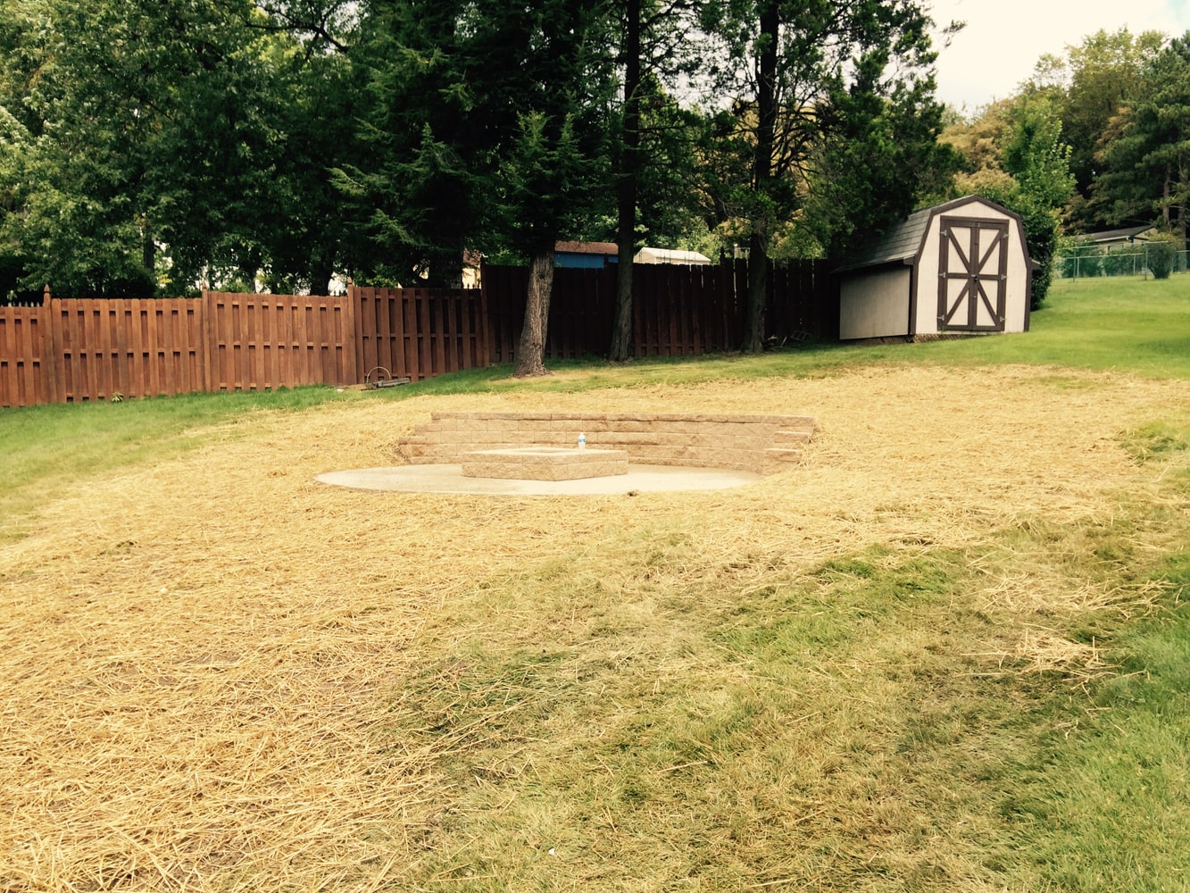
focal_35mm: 29
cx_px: 595
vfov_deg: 48.2
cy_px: 446
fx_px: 997
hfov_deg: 61.7
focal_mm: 4.15
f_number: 2.2
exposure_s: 1/631
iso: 32
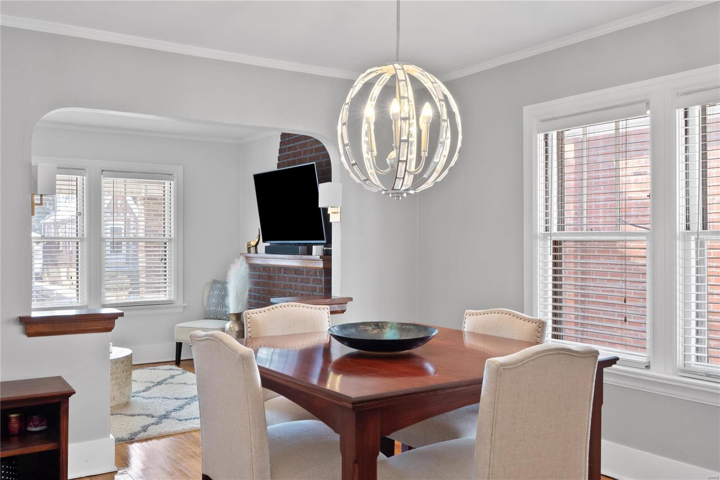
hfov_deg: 58.7
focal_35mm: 32
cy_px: 240
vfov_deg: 41.1
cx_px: 360
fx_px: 640
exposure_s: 1/2.5
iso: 400
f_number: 10
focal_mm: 16
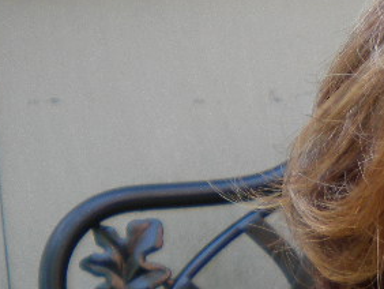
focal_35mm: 127
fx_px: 1410
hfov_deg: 14.3
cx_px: 613
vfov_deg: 11.4
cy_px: 376
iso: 97
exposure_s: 1/55.6
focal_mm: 6.3
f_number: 3.1
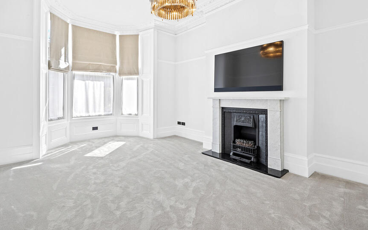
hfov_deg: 93.8
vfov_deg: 67.4
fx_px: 171
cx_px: 160
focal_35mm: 17
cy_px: 93
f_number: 16
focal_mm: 14
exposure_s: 1/2.5
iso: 250
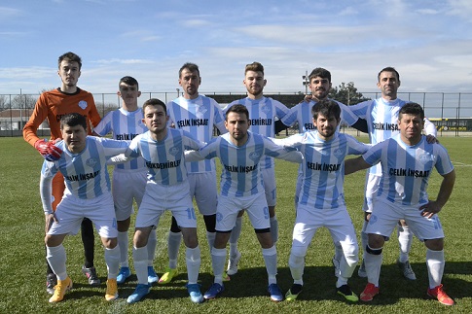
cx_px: 236
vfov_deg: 39.9
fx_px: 432
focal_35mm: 33
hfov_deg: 57.2
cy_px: 157
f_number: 20
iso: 3200
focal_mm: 22
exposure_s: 1/1600
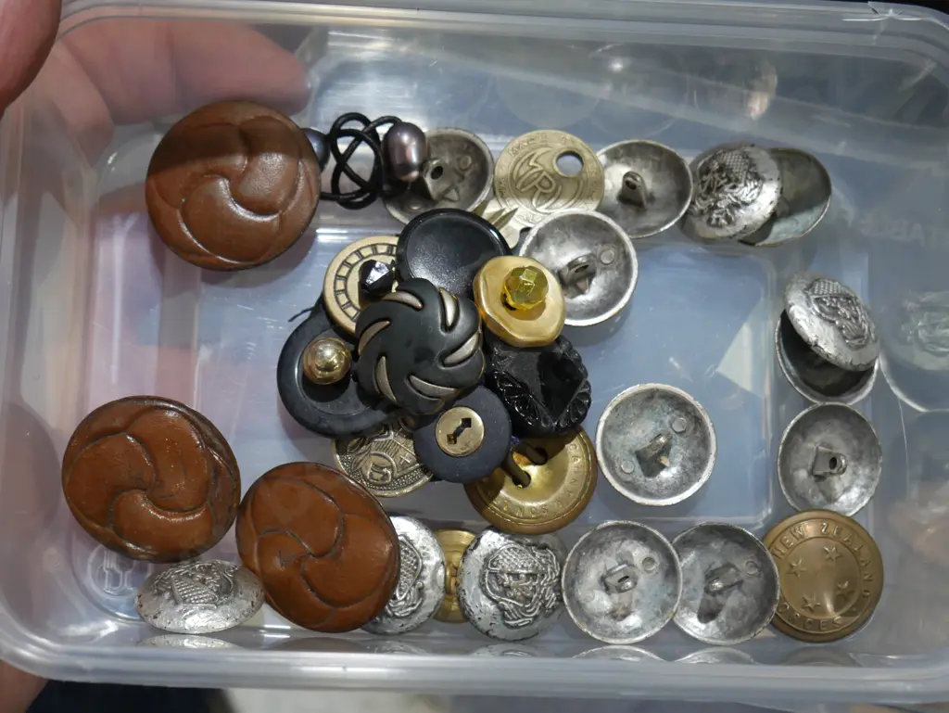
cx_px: 474
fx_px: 1810
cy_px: 356
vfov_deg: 22.3
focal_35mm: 66
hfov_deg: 29.4
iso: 640
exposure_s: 1/80
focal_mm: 33
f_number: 5.4
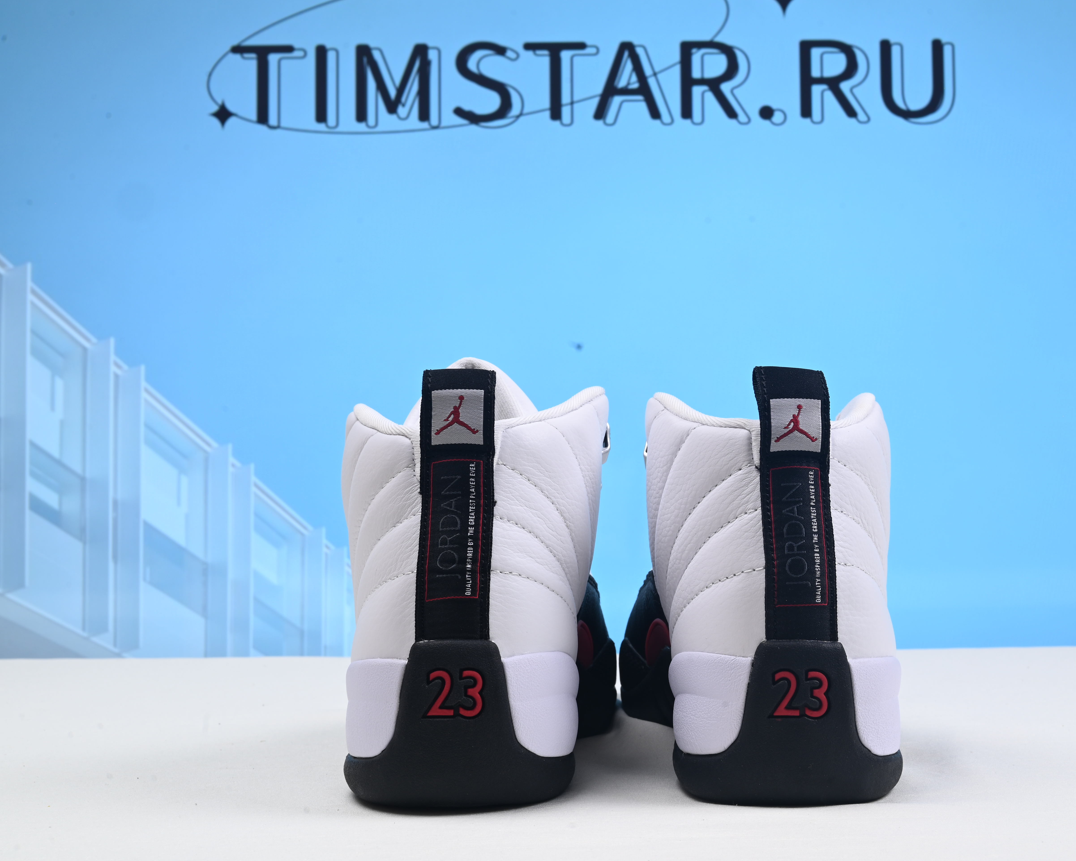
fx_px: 1497
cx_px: 659
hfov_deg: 39.3
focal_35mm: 47
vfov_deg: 32.1
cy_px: 429
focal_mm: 40
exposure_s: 1/2.5
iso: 100
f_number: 16
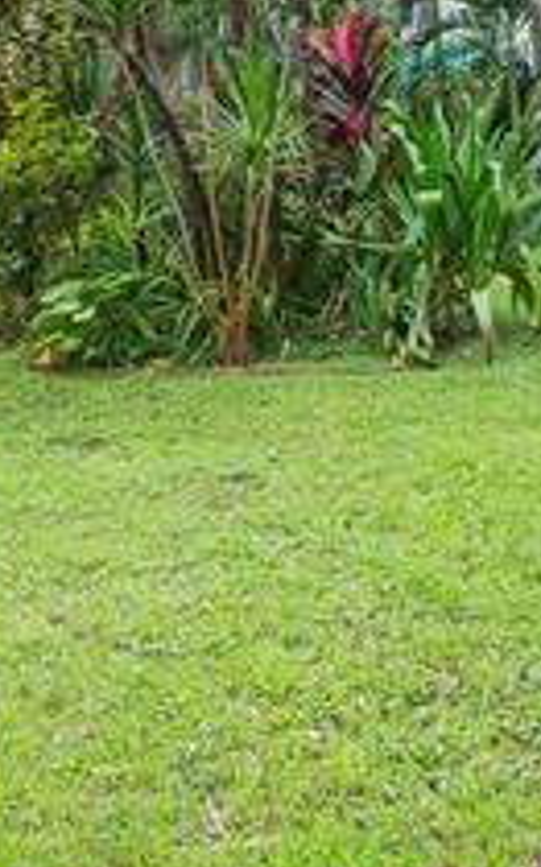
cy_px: 169
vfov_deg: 30.3
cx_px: 545
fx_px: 1559
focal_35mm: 66
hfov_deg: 19.1
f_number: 8
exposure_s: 1/25
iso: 1600
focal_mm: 17
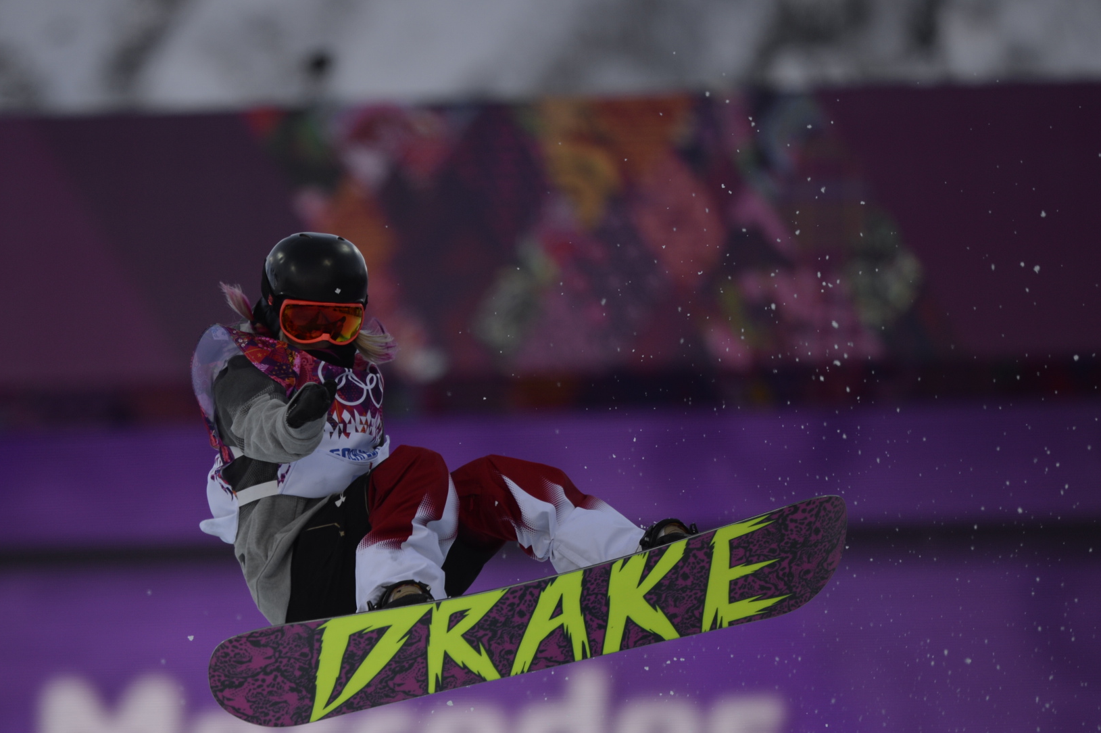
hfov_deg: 3.4
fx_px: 18491
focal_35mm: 605
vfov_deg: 2.3
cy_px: 532
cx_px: 326
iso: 400
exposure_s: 1/2500
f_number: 4
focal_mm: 400
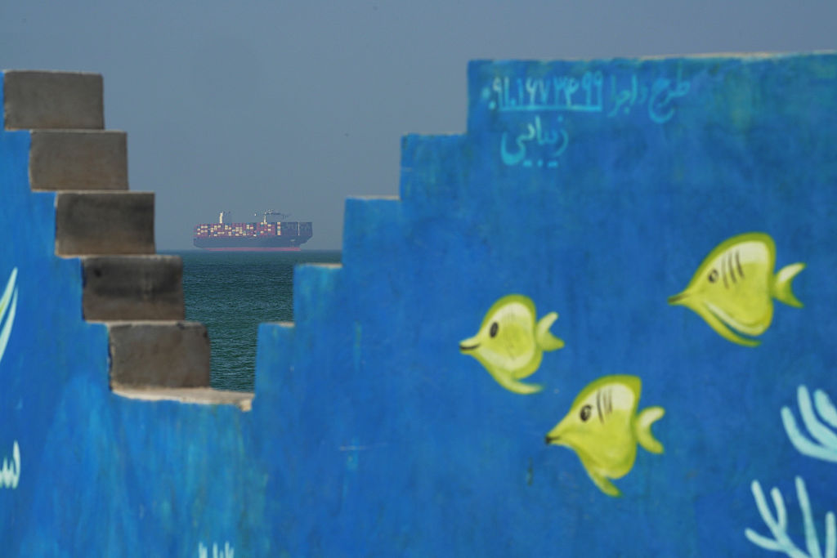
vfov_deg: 5.5
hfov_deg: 8.3
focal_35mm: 248
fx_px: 5766
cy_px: 279
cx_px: 418
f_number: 16
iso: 320
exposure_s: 1/400
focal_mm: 248
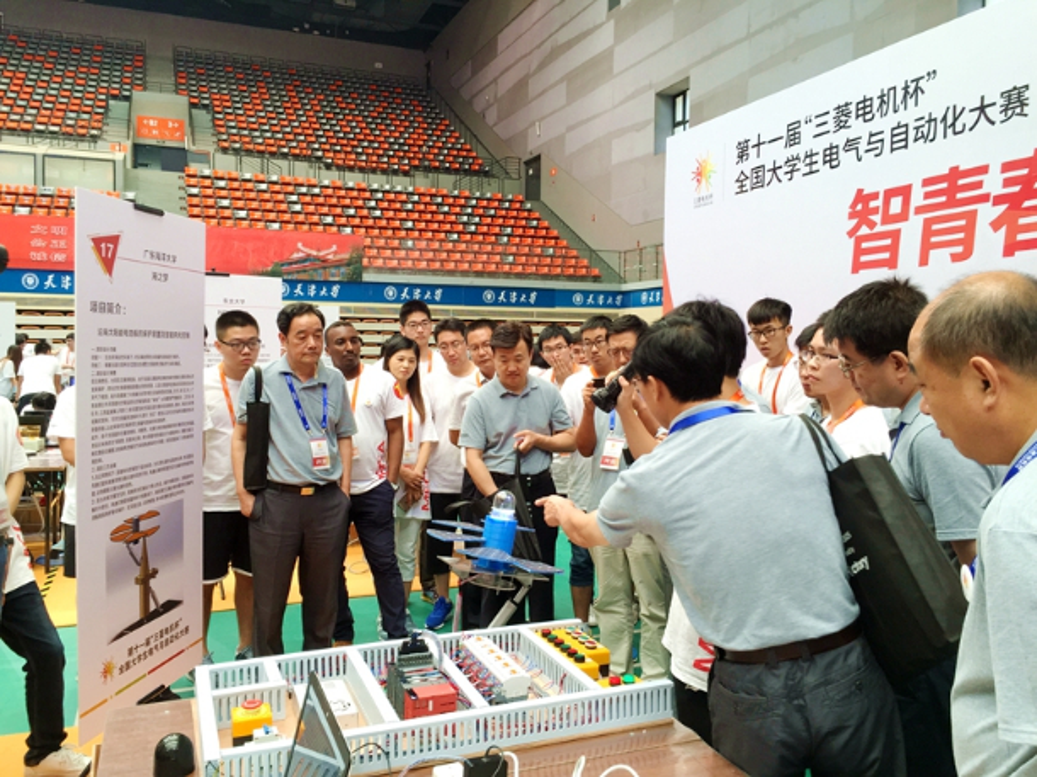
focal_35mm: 29
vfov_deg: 48.2
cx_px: 518
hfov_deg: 61.7
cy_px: 388
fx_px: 868
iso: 40
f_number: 2.2
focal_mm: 4.15
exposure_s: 1/50
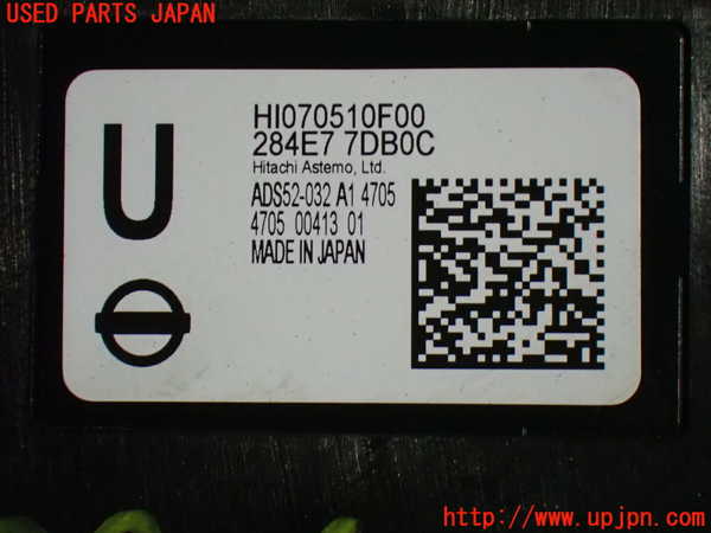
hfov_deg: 19.6
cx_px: 356
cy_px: 266
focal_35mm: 100
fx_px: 2054
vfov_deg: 14.8
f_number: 4.9
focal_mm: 18
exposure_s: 1/40
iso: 1600
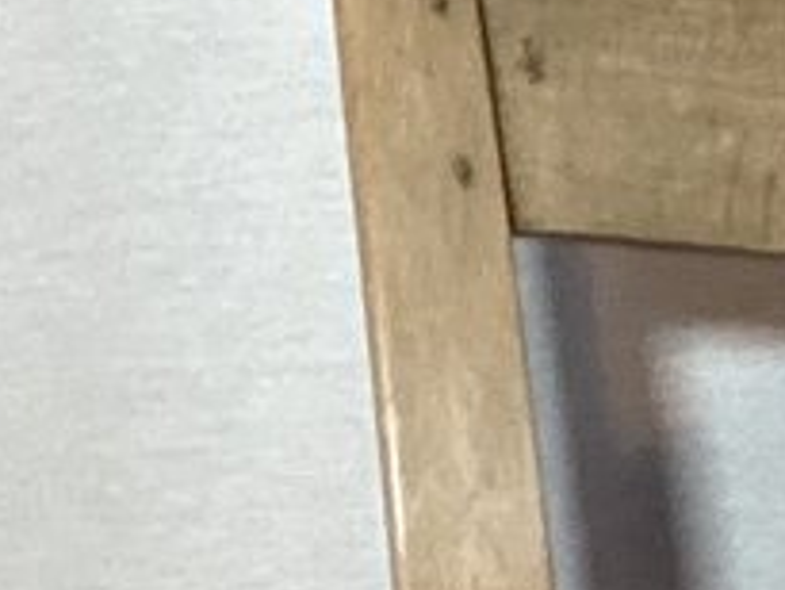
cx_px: 2139
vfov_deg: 6.1
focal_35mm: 229
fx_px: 5196
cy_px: 1622
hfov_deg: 7.8
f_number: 2.4
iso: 200
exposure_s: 1/50
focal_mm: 3.3
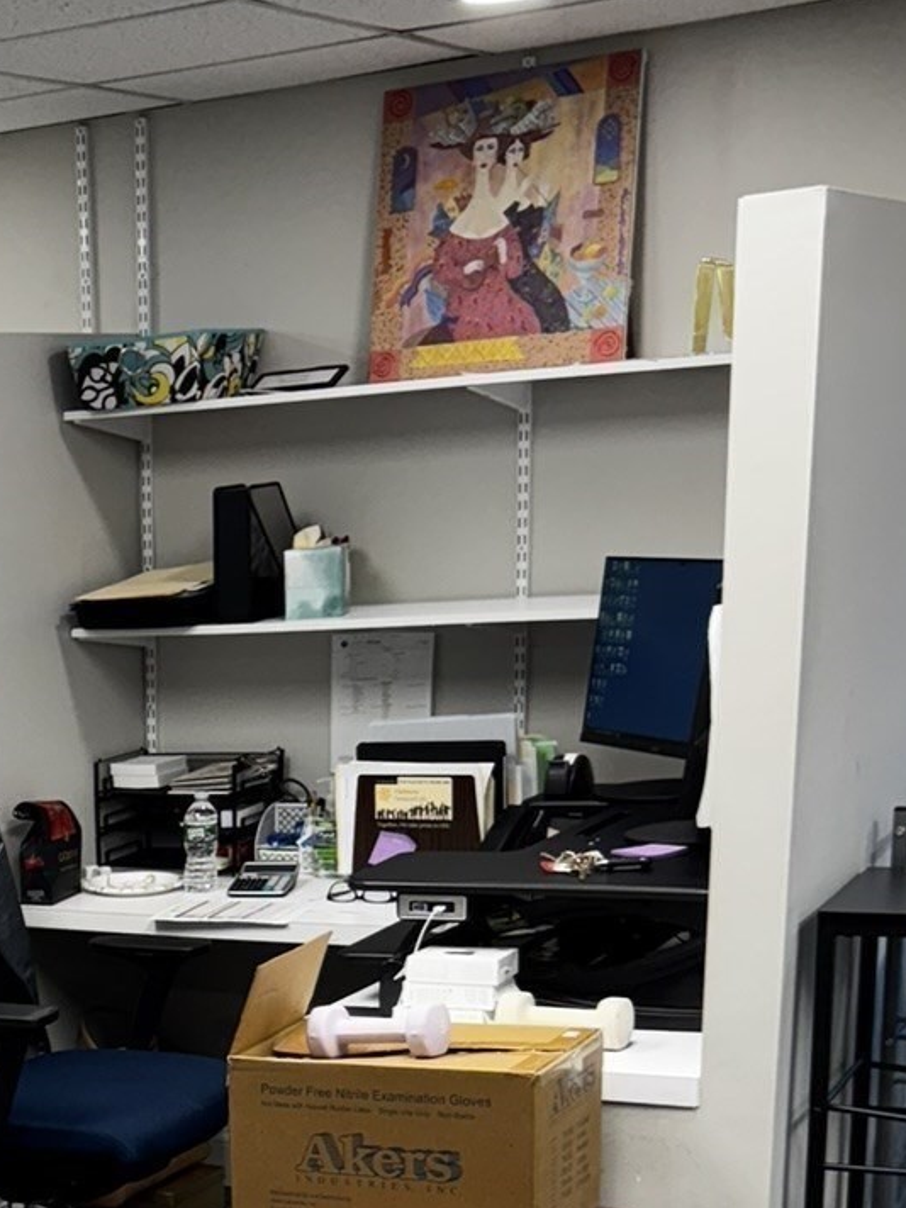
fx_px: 2408
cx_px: -187
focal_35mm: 69
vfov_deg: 26.6
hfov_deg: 20.0
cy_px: 1215
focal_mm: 6.76
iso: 125
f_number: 1.78
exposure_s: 1/120
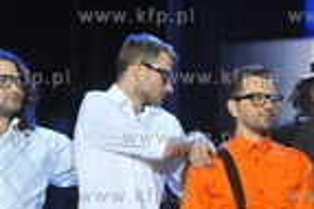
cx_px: 299
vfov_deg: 4.2
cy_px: 286
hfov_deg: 6.4
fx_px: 2823
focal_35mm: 324
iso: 3200
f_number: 5.6
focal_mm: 116
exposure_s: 1/200
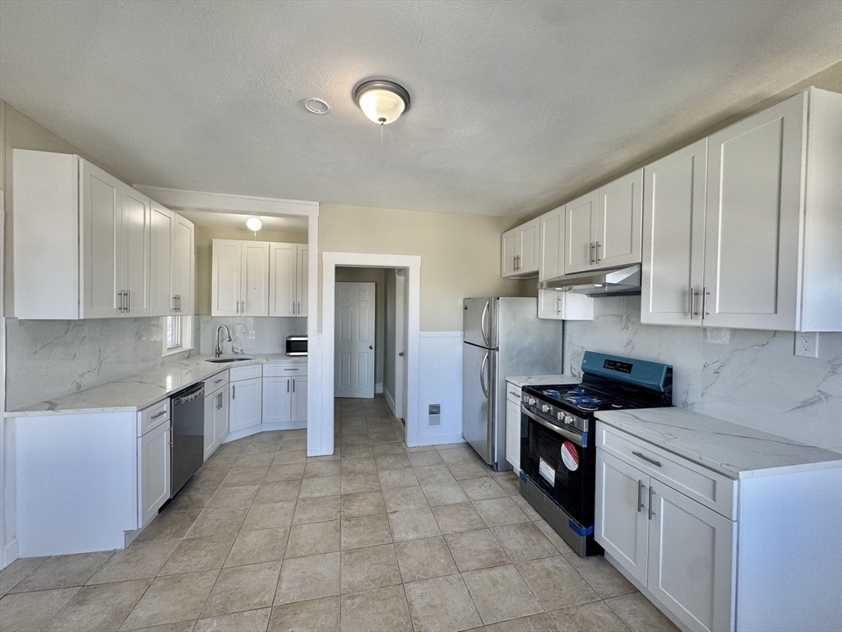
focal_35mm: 14
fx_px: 341
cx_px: 421
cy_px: 316
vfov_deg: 85.7
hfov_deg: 102.1
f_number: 2.2
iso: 80
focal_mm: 2.22
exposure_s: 1/120
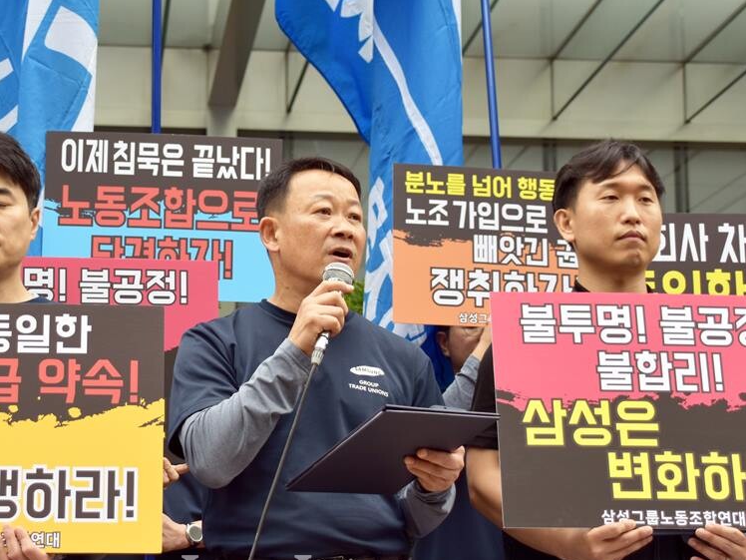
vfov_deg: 19.6
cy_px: 291
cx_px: 301
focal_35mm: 75
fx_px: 1616
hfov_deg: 25.9
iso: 100
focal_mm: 38
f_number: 4.5
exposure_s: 1/250
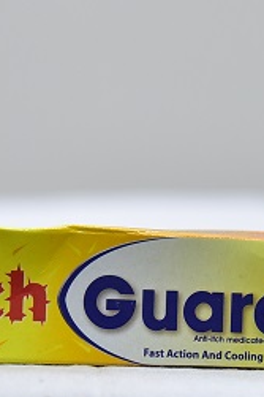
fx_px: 2192
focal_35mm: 199
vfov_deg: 10.3
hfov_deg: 6.9
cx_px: 160
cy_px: 302
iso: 1600
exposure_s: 1/125
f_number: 4
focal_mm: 95
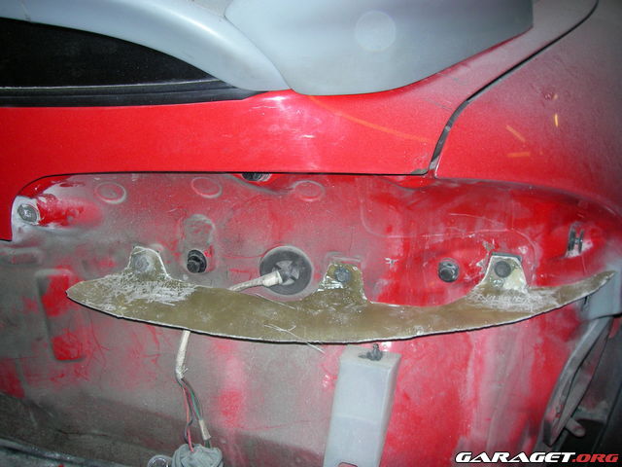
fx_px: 683
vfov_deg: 37.7
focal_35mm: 38
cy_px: 234
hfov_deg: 49.0
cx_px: 311
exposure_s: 1/30
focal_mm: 6.3
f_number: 3.3
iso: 100
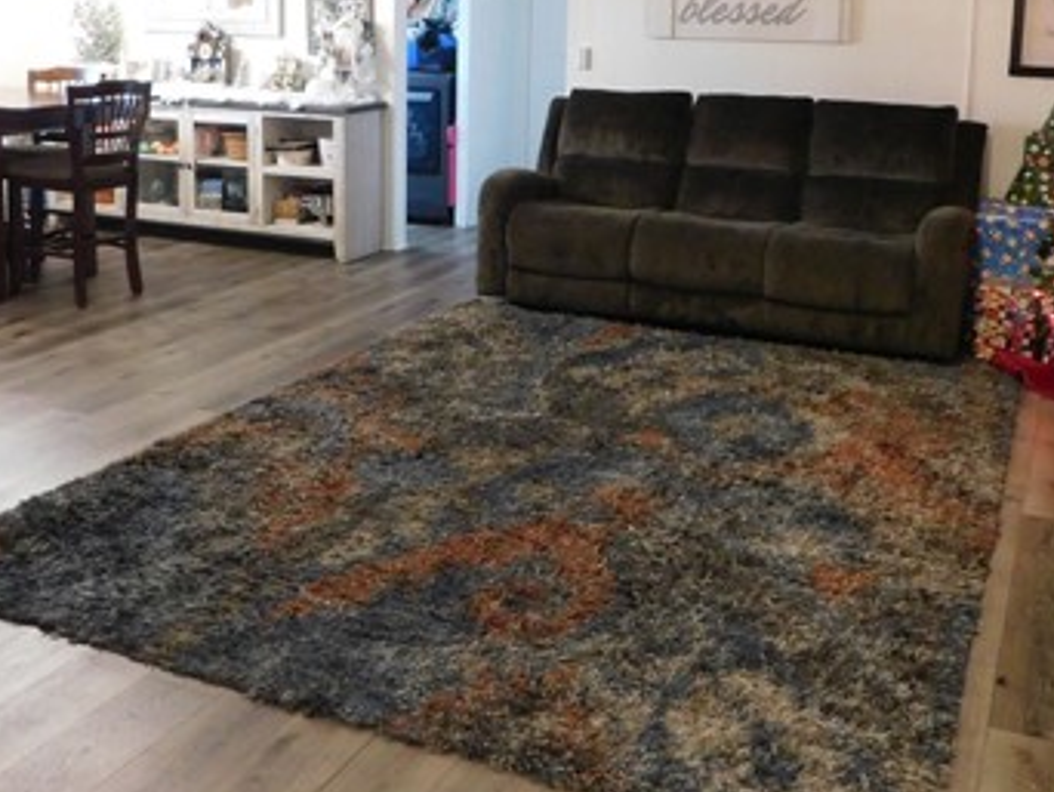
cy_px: 179
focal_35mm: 43
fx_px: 1310
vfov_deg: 32.9
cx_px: 468
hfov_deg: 43.8
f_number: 3
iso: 400
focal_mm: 4
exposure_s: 1/8
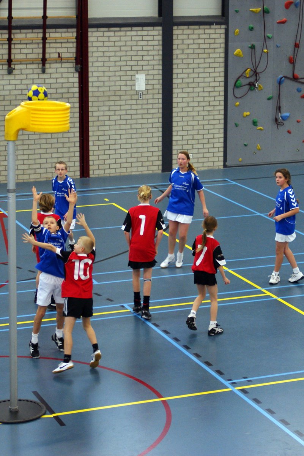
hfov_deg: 22.6
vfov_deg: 33.4
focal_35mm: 60
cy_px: 228
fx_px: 759
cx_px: 152
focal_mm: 40
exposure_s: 1/200
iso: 400
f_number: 2.8
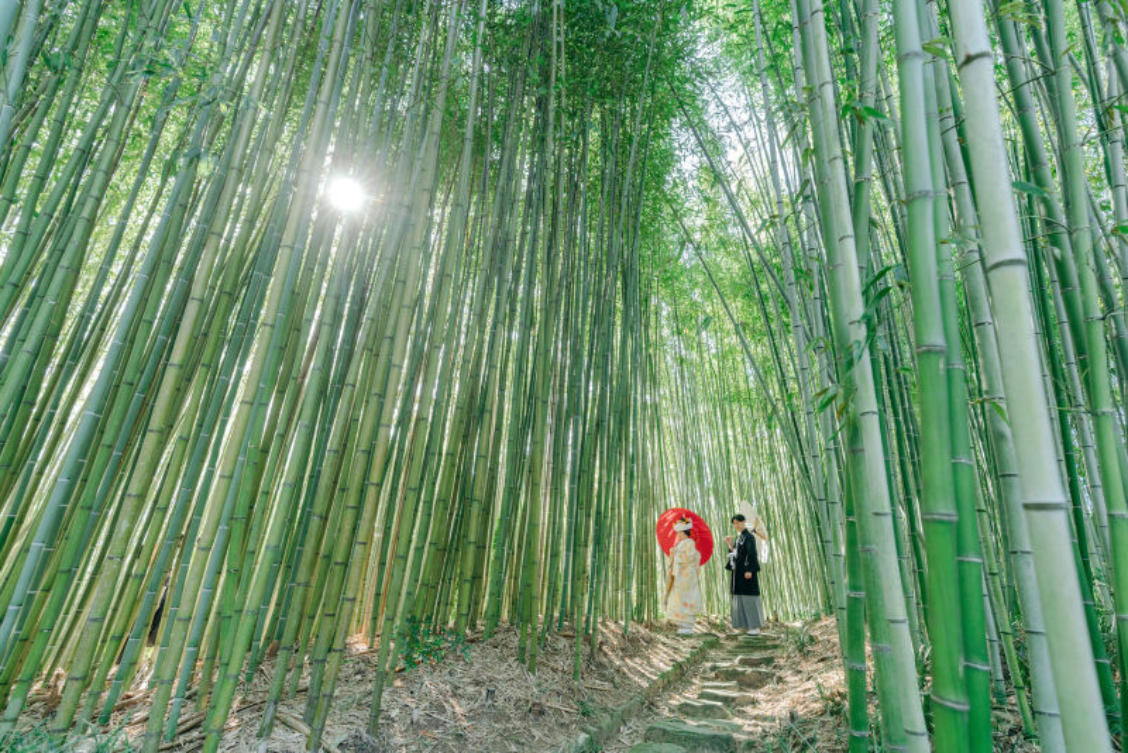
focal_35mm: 17
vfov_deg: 70.5
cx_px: 564
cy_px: 376
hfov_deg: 93.3
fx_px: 533
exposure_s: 1/160
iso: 1250
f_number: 3.5
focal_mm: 17
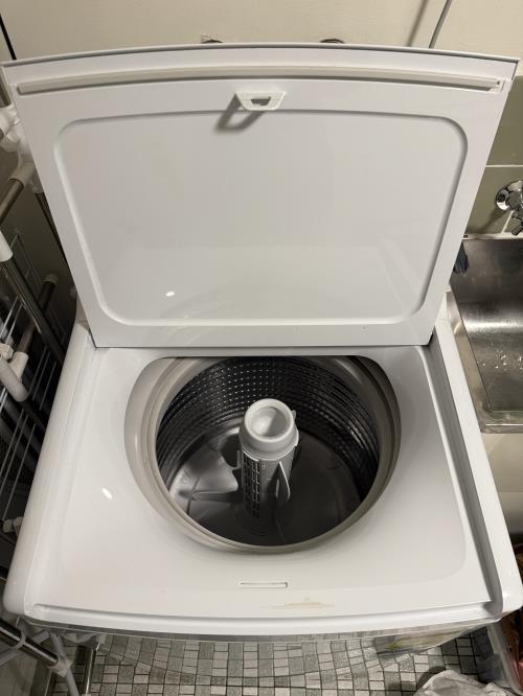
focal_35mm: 24
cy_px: 348
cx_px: 262
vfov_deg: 71.6
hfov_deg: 56.8
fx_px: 483
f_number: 1.78
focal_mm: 6.76
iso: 200
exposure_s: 1/50
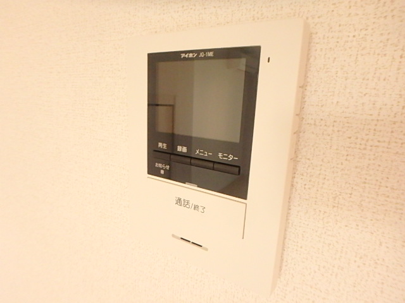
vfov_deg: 63.4
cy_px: 152
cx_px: 202
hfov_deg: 79.0
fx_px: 246
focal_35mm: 21
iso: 1000
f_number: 3.5
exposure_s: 1/30
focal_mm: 3.7
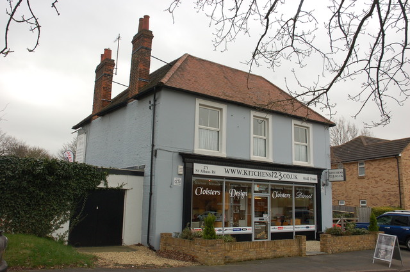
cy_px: 136
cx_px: 205
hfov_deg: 57.3
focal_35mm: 33
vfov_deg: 39.9
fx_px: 375
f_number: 10
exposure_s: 1/200
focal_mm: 22
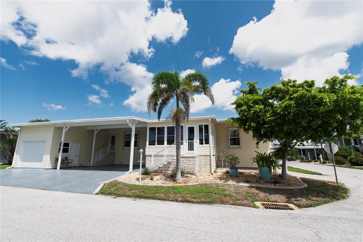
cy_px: 121
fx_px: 151
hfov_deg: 100.4
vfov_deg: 77.3
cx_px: 182
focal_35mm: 15
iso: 100
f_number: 13
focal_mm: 15
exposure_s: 1/640
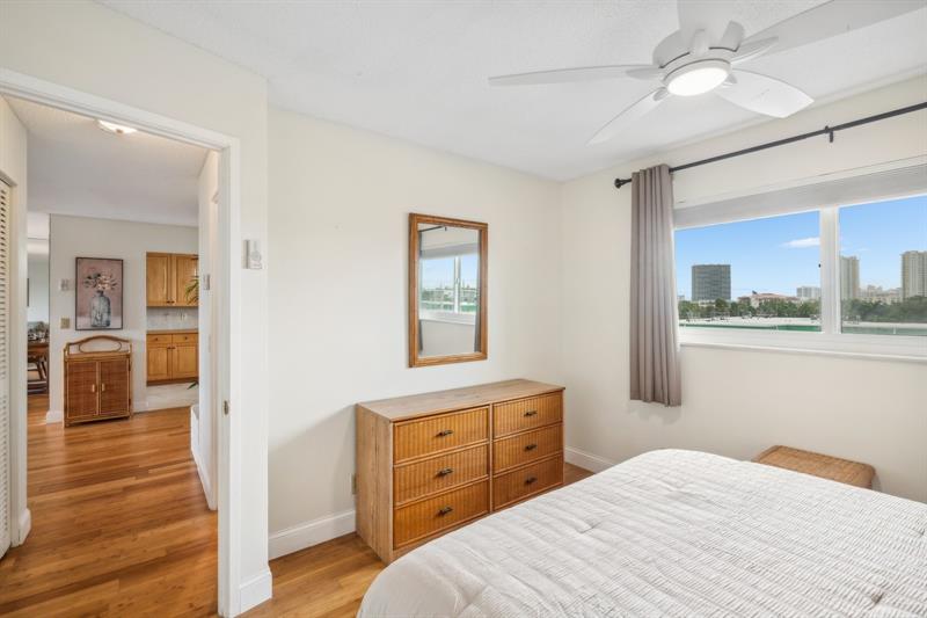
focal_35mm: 16
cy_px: 309
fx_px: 412
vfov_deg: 73.7
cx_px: 464
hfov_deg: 96.7
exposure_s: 1/20
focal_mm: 16
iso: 200
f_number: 10
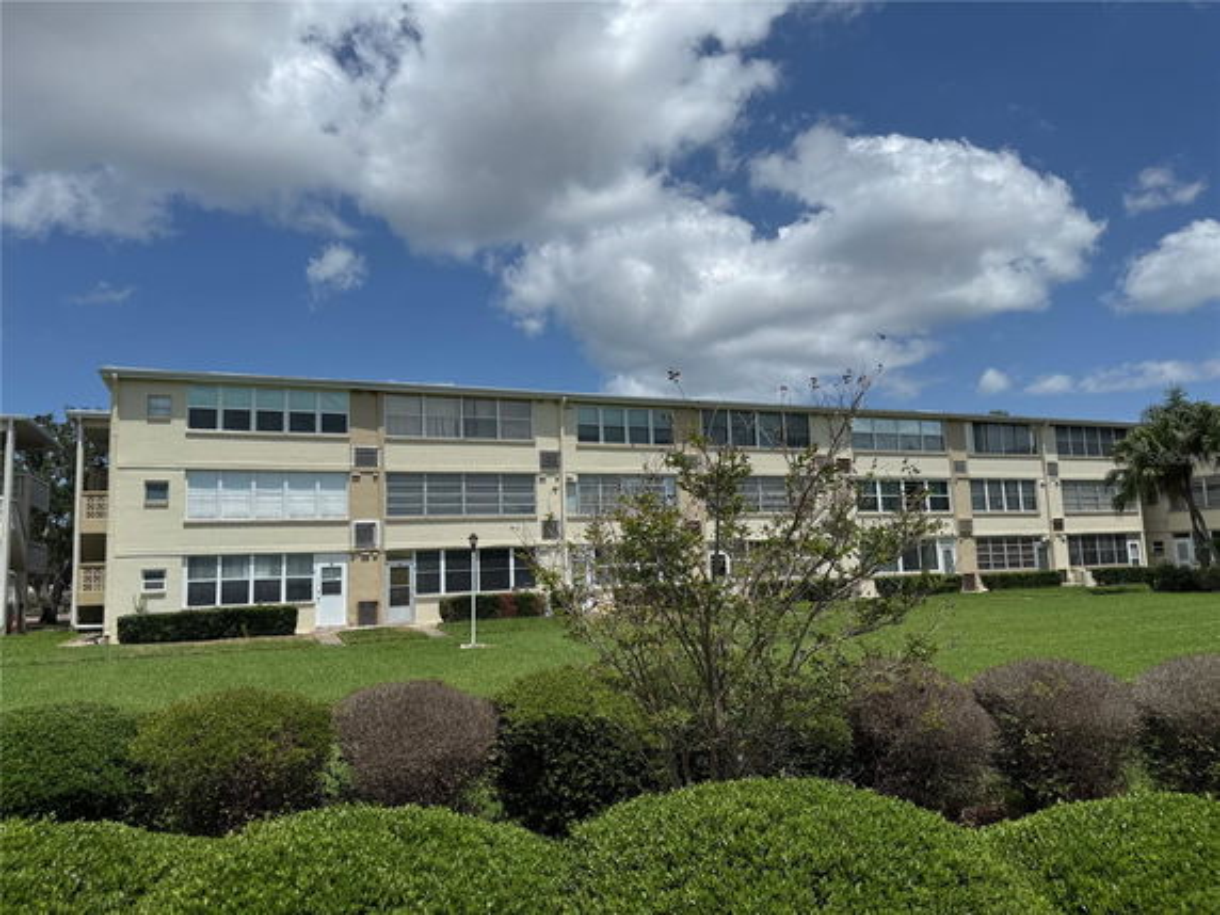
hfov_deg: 71.6
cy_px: 458
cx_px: 610
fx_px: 846
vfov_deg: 56.8
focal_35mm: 24
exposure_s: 1/9009
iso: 80
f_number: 1.78
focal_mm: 6.76
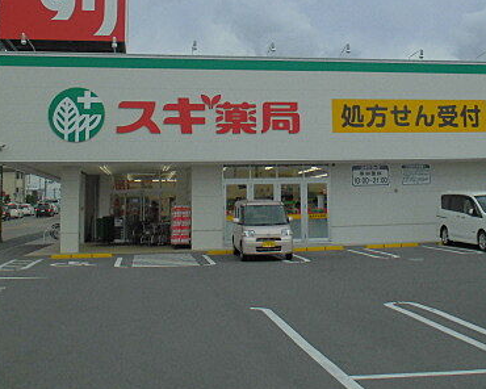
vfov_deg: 30.2
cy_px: 89
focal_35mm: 49
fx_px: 705
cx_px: 309
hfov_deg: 37.8
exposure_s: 1/640
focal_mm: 5.3
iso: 100
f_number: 3.7
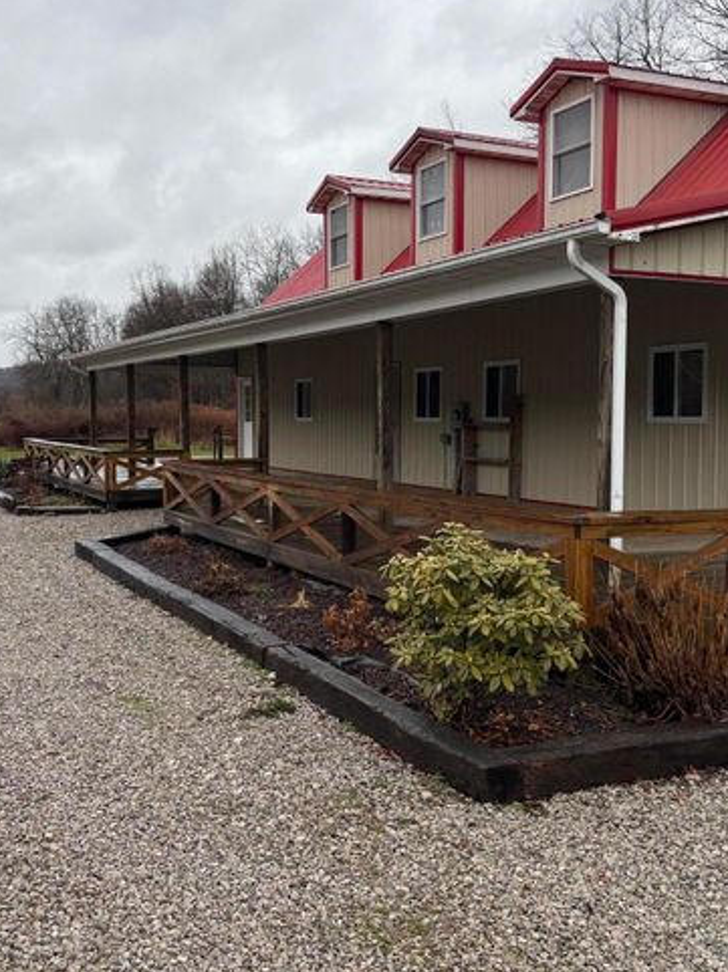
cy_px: 469
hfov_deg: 39.6
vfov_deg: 51.4
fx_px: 1010
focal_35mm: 36
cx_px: 363
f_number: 1.6
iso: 50
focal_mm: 5.96
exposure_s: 1/561
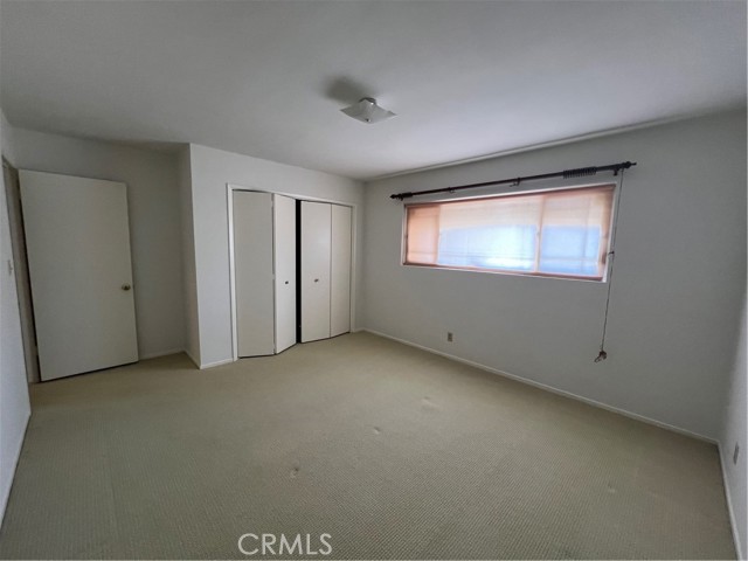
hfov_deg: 106.2
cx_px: 374
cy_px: 280
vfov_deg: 89.9
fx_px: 281
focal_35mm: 13
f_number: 1.8
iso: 160
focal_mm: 1.57
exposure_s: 1/60
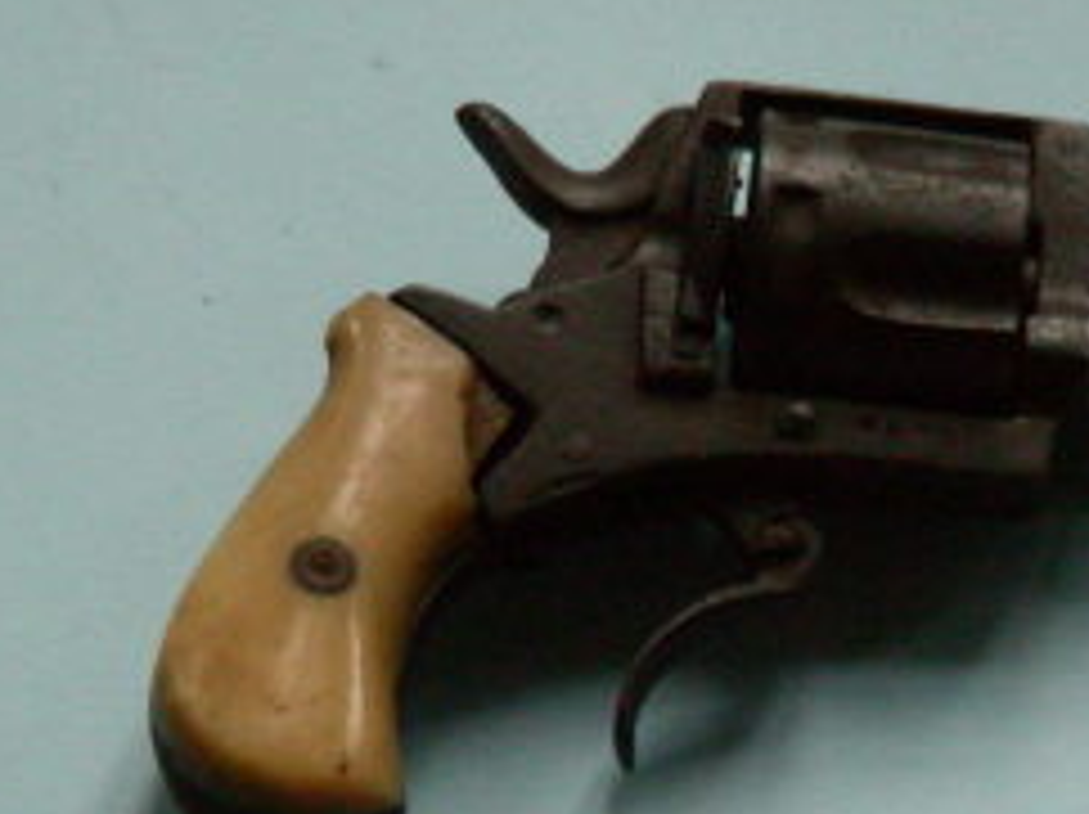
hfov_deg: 4.9
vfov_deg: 3.7
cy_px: 618
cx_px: 932
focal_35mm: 405
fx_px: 12728
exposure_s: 1/234
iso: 400
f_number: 3.5
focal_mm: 32.7
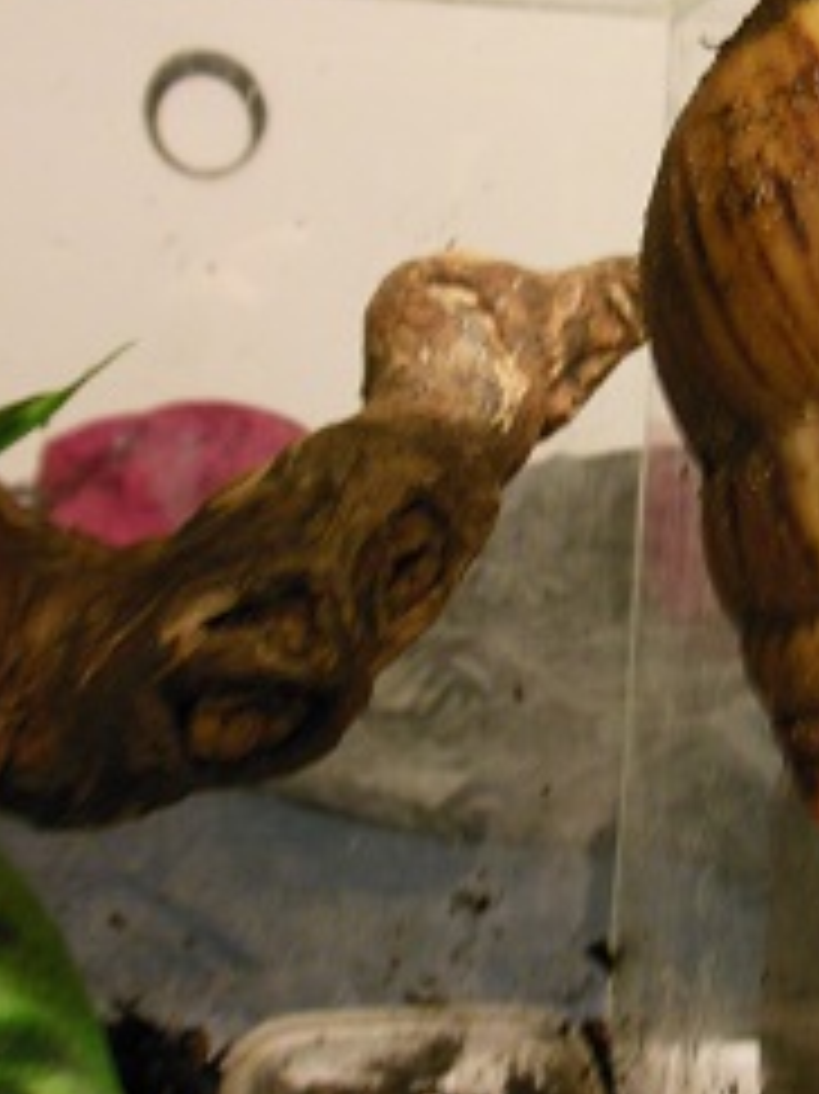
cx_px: 585
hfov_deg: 29.9
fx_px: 1516
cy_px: 621
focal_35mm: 48
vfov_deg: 39.6
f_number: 3.2
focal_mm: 4.5
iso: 400
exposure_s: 1/6
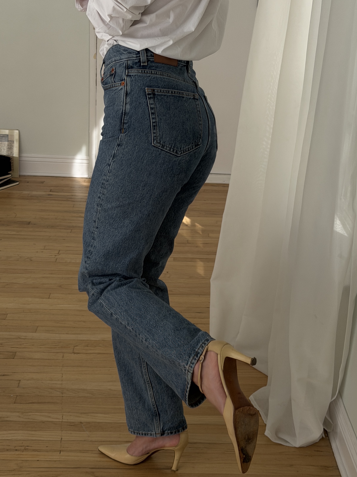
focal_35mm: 60
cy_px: 264
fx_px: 825
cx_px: 191
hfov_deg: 24.4
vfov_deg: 32.2
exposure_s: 1/1027
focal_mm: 6.76
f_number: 1.78
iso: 64
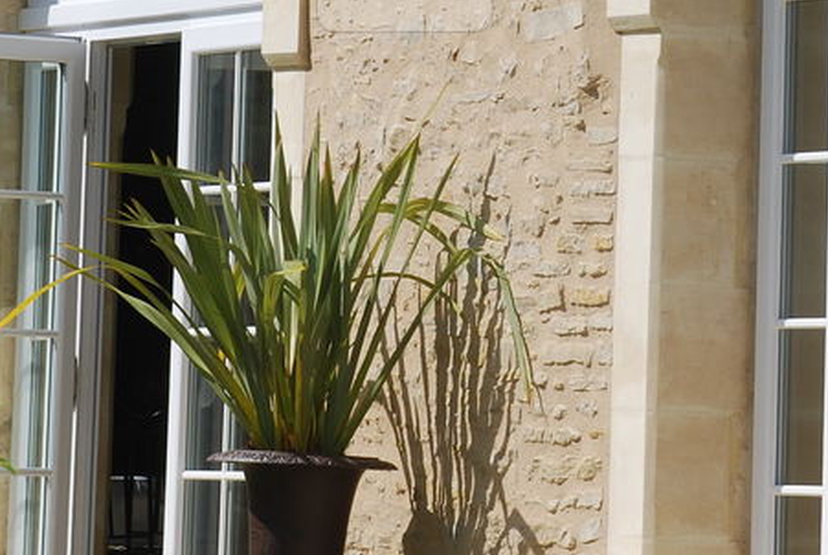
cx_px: 687
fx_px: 7208
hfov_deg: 6.6
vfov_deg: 4.4
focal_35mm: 313
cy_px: -55
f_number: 10
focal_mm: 70
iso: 100
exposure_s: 1/250
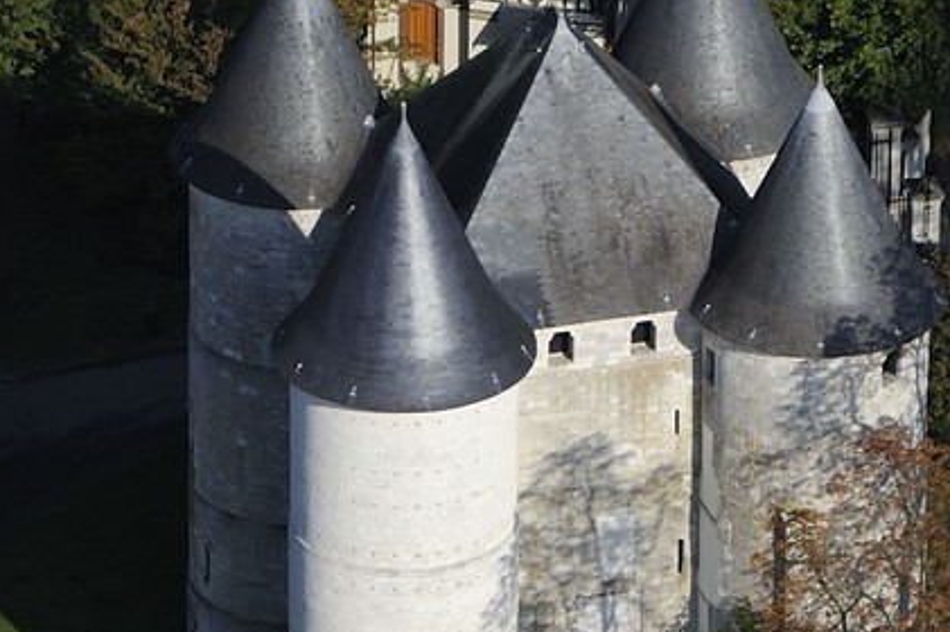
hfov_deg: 4.8
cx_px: 1036
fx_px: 11233
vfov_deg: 3.2
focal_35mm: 426
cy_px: 1460
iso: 400
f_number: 9
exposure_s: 1/1000
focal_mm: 112
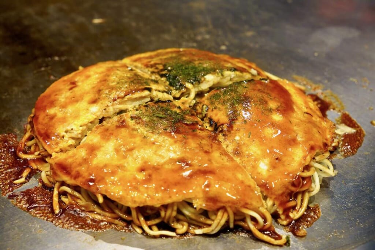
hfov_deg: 32.9
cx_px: 188
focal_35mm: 61
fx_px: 636
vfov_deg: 22.2
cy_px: 125
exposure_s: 1/20
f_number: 5.6
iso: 250
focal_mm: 40.7
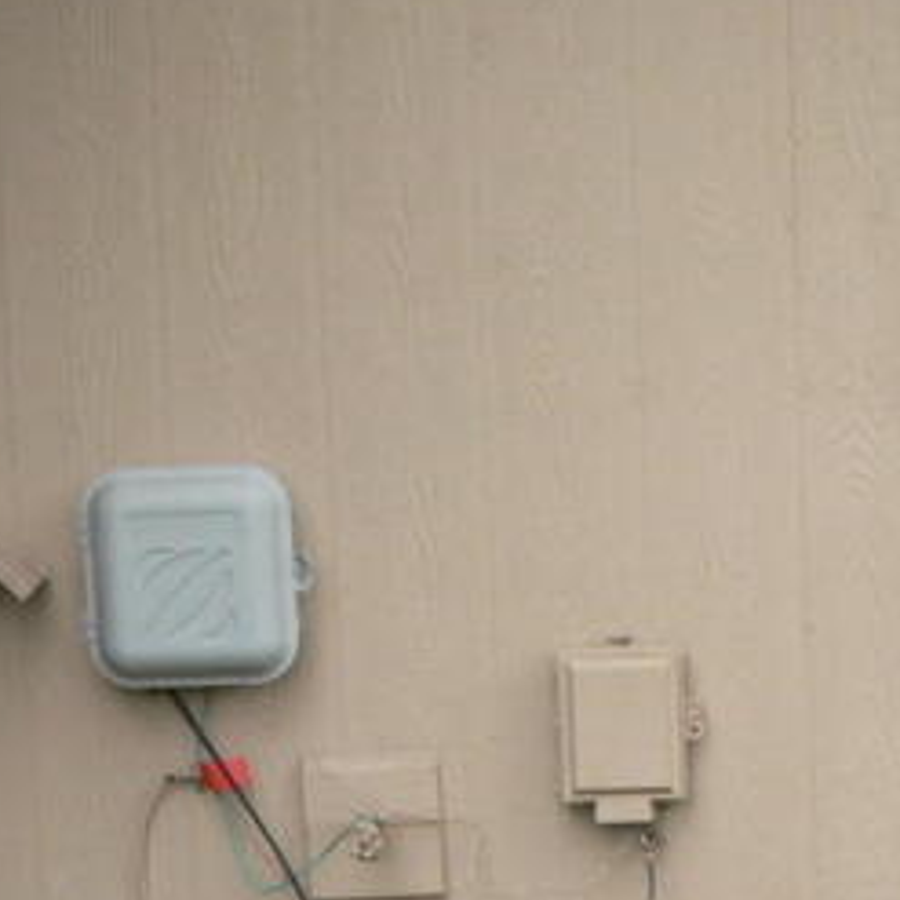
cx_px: 1516
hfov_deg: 12.3
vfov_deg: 13.2
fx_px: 3883
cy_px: 678
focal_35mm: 132
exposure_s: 1/125
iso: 100
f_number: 3.3
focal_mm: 6
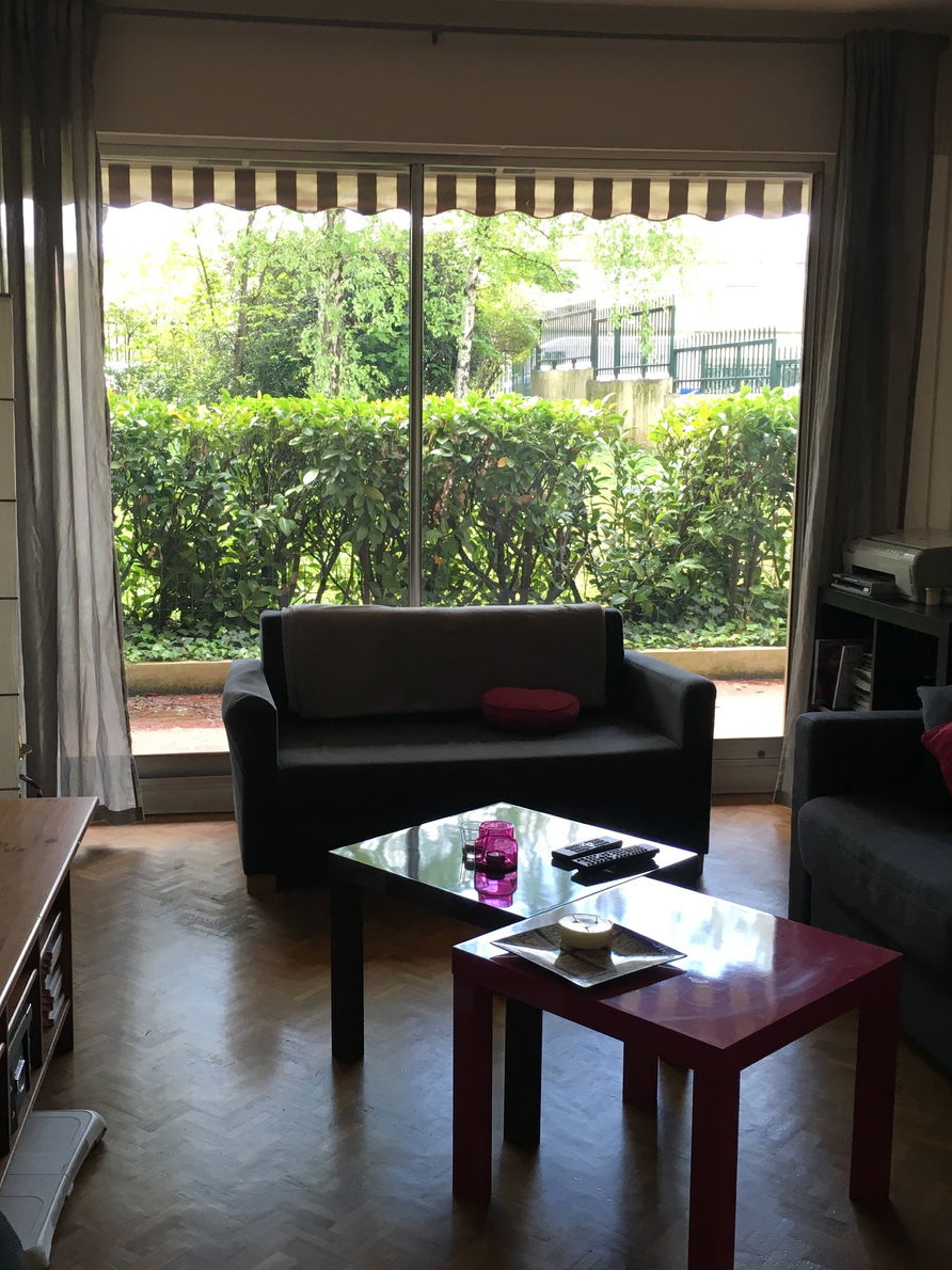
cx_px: 409
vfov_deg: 47.9
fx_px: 1431
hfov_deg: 36.7
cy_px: 631
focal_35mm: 39
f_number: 2.2
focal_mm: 4.15
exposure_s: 1/33
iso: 32
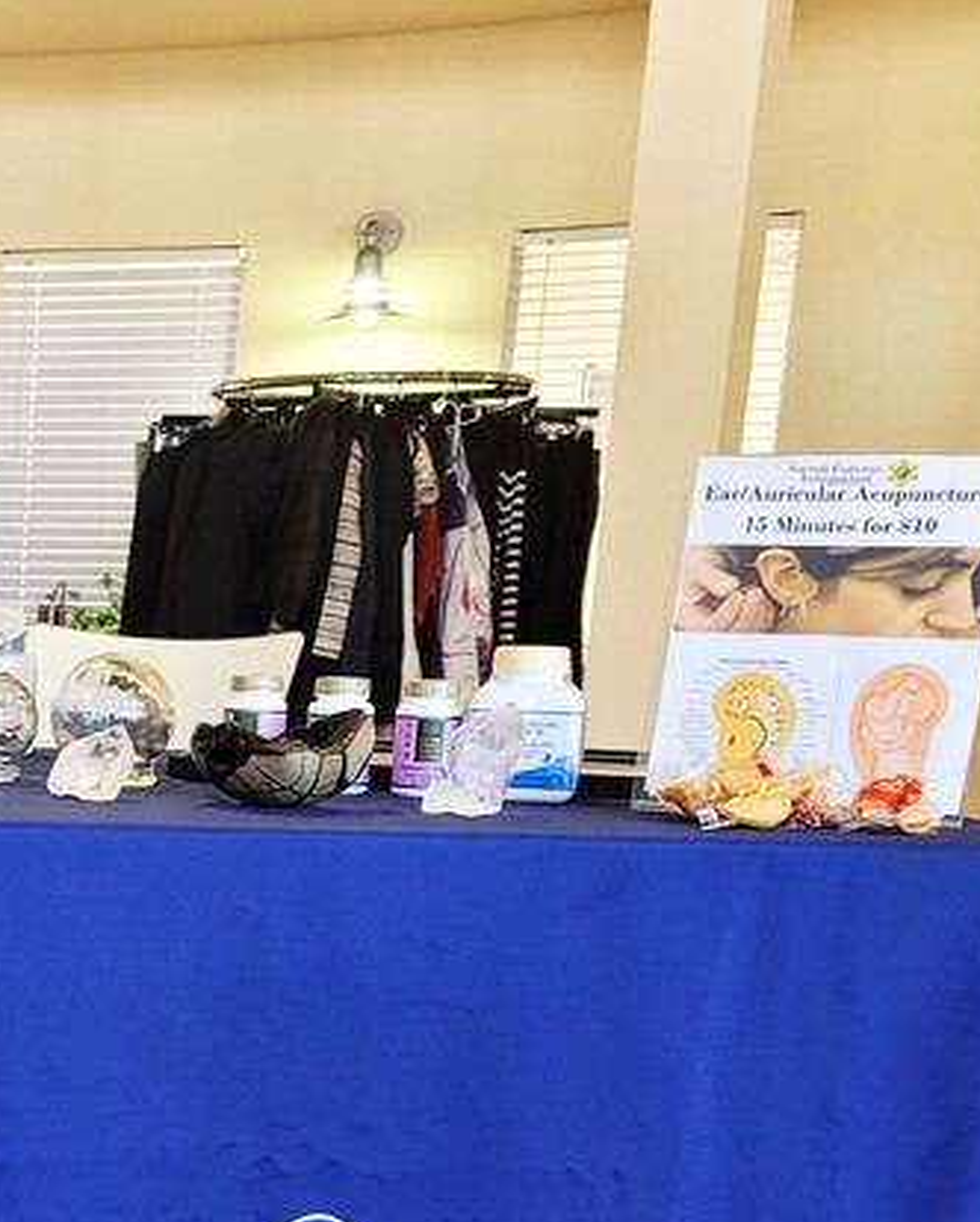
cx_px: -370
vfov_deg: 28.6
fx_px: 2317
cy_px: 1057
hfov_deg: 21.2
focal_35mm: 64
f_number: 1.8
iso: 200
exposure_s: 1/40
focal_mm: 5.4
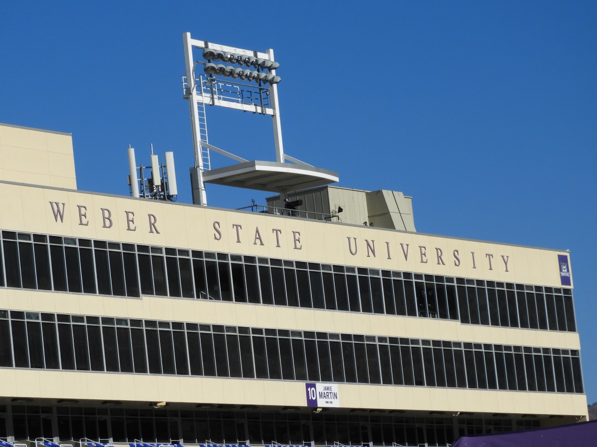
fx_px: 3277
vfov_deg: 7.8
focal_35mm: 190
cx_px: 264
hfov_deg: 10.4
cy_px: 248
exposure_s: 1/1250
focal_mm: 30.5
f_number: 5.2
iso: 100
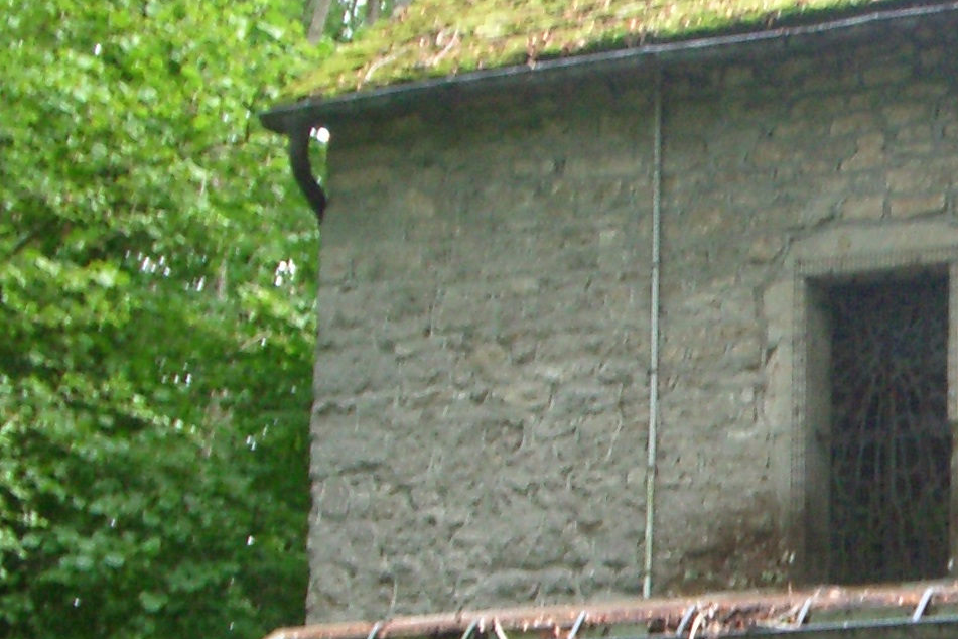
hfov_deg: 19.4
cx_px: 1201
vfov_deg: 13.8
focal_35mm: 98
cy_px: 594
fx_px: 2608
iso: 200
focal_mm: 5.8
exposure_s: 1/100
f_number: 2.6
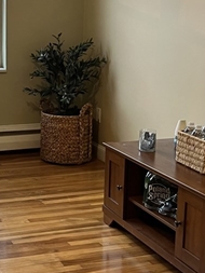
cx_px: 5
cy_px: 141
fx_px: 623
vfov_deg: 24.7
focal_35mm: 79
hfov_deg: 18.3
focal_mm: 5.7
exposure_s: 1/60
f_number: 1.5
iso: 80
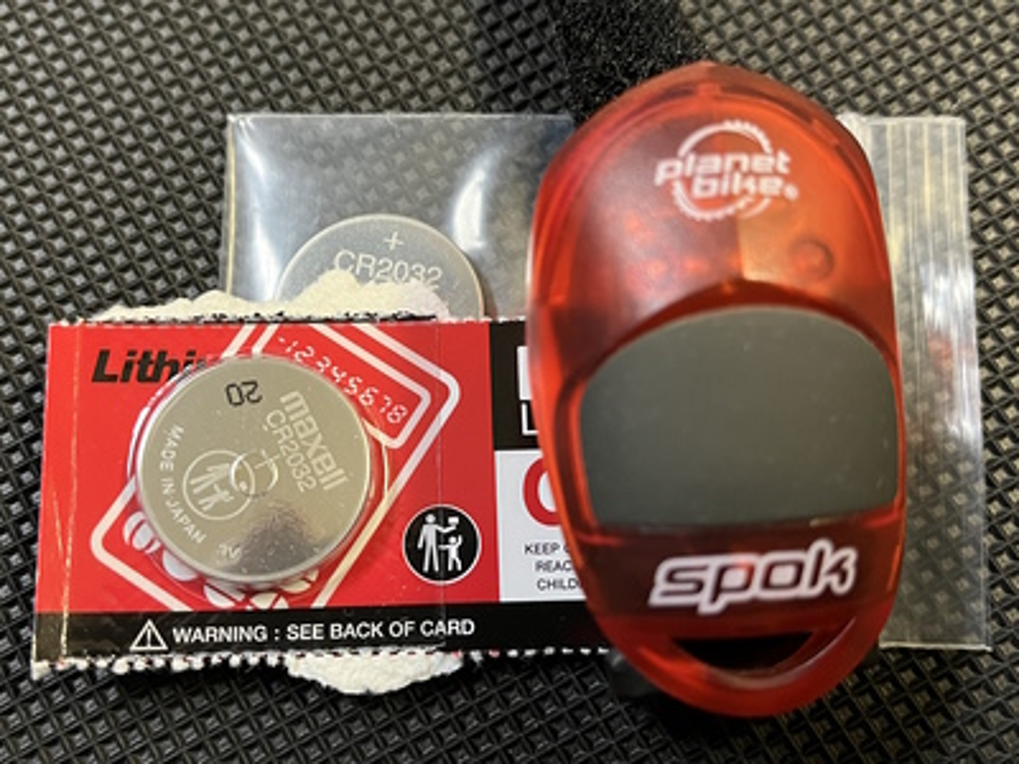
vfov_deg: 53.1
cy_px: 382
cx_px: 510
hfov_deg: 67.3
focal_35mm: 26
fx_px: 765
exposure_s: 1/40
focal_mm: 5.1
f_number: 1.6
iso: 640
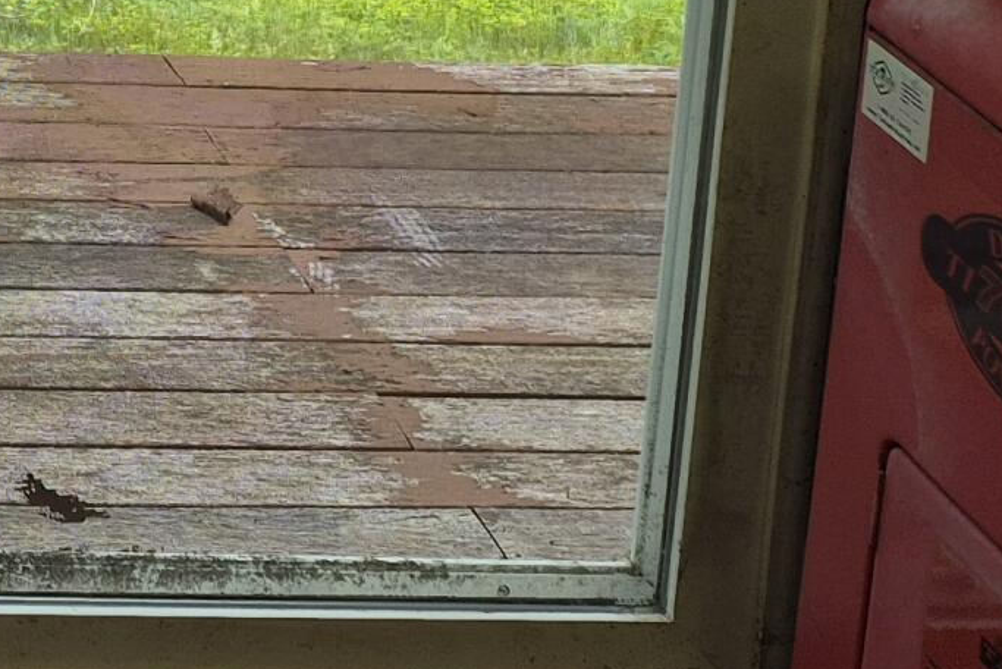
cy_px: -760
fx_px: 2924
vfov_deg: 11.5
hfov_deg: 16.7
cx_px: -703
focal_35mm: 105
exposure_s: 1/250
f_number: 1.8
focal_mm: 5.4
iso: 25
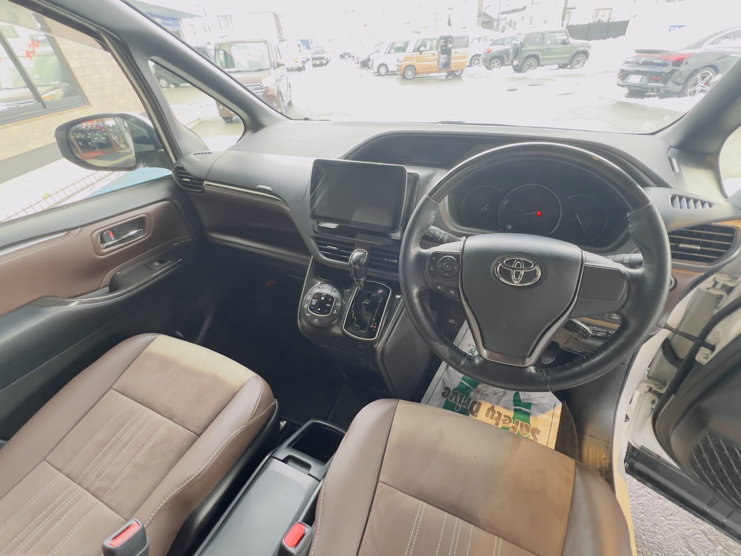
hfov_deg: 102.0
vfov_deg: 85.7
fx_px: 300
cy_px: 279
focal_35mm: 14
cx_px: 390
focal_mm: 1.57
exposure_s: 1/80
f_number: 1.8
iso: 250
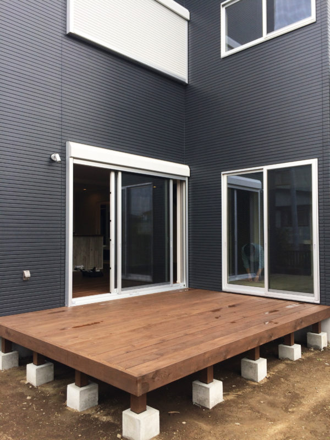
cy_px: 220
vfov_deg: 61.7
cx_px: 165
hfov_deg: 48.2
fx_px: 369
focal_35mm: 29
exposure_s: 1/805
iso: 32
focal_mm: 4.15
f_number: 2.2
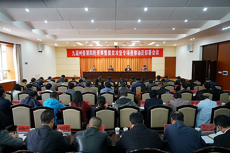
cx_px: 115
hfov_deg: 73.7
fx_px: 153
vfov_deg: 53.1
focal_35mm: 24
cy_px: 76
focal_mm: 24
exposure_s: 1/40
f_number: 4
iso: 1000
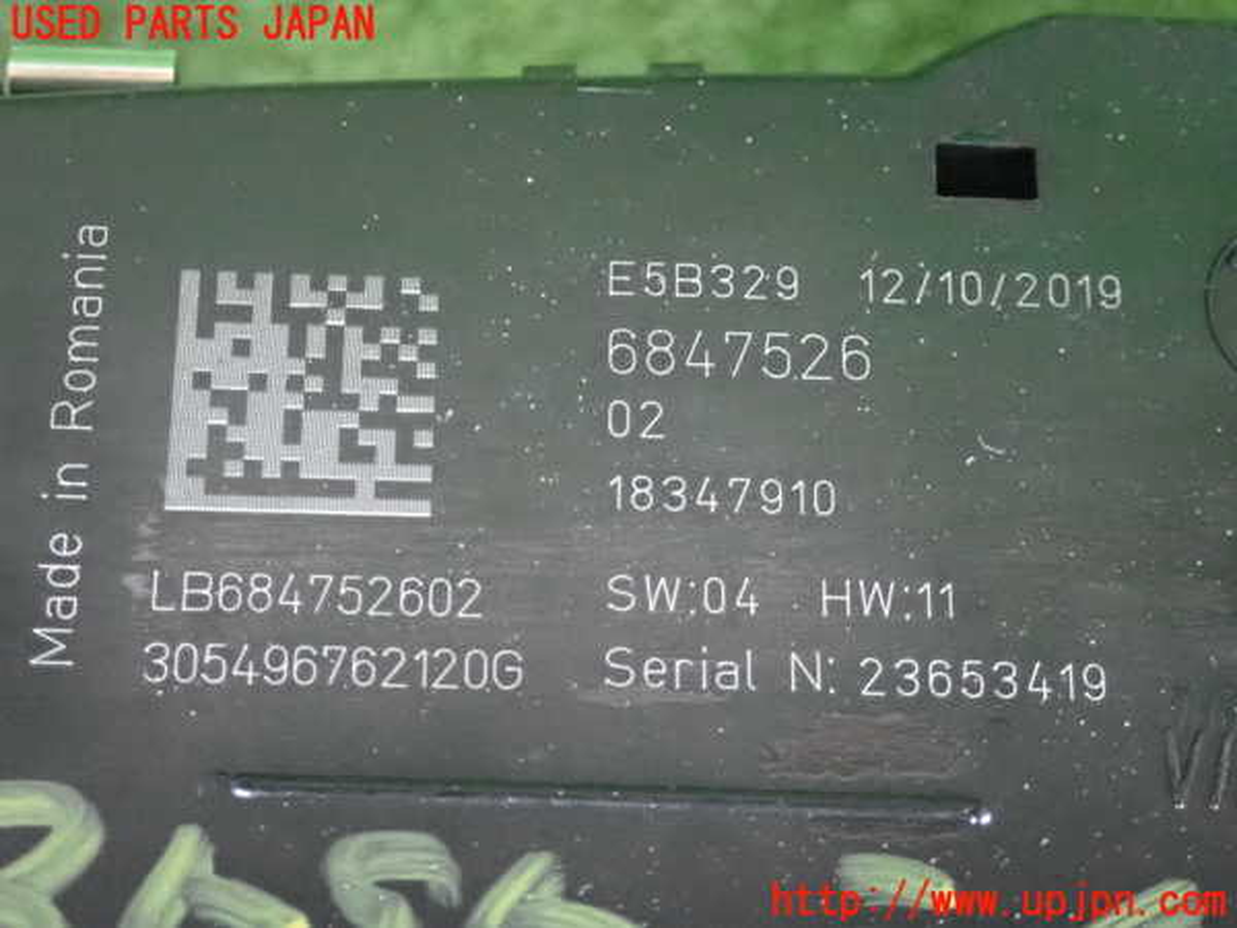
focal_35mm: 71
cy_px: 464
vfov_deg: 20.7
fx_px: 2537
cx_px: 618
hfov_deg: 27.4
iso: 4000
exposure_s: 1/60
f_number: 3.9
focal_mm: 12.73
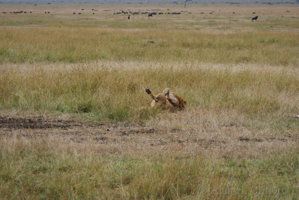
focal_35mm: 165
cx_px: 150
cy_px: 100
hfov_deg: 12.4
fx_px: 1372
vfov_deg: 8.3
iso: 160
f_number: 5
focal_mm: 110
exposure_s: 1/400
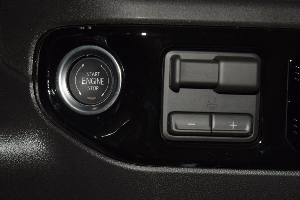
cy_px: 100
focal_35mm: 105
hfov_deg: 19.5
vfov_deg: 13.0
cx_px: 150
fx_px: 875
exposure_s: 1/125
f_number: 8
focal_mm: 70
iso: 100
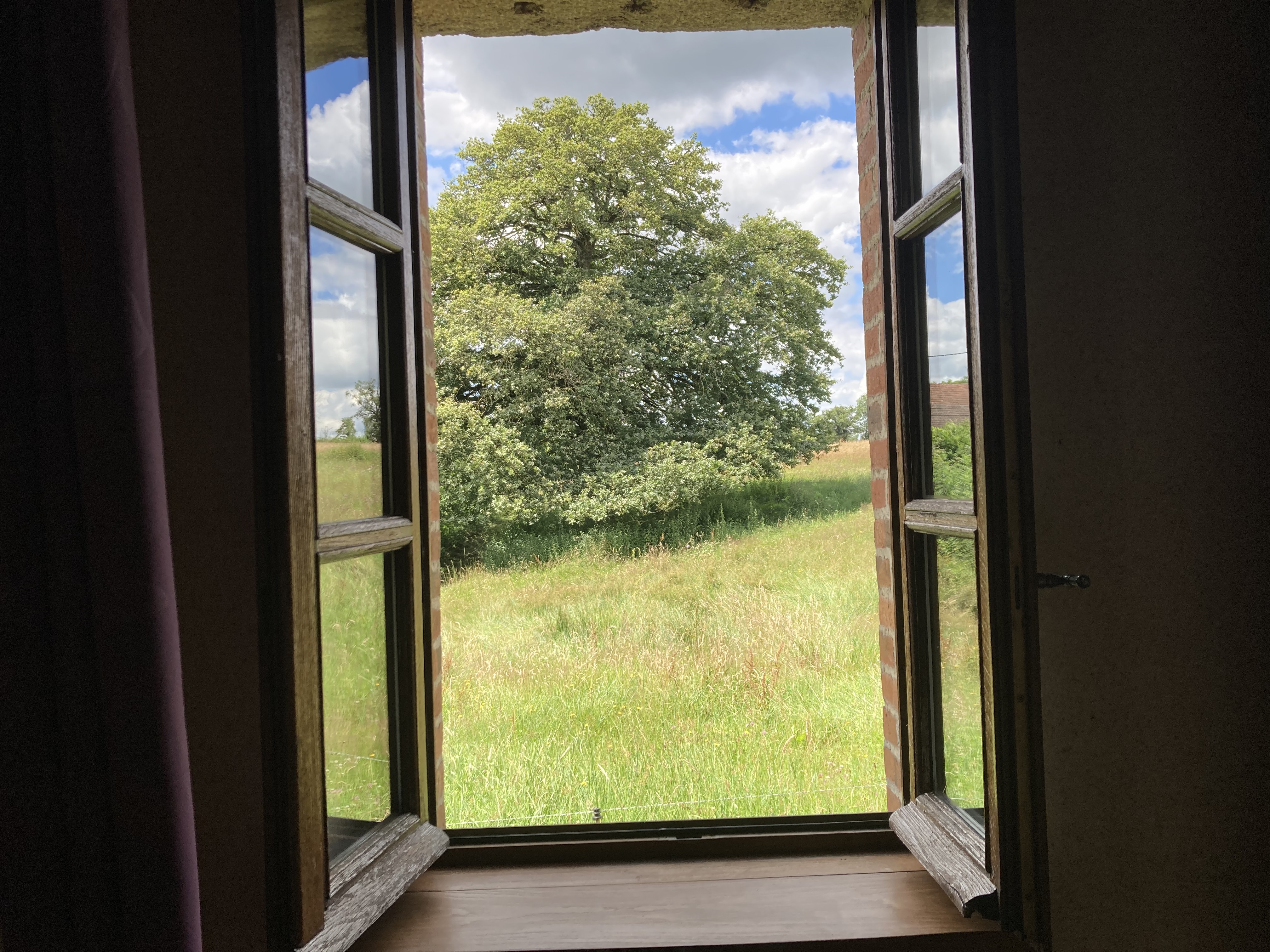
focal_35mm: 28
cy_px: 476
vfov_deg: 49.7
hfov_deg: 63.4
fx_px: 1027
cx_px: 635
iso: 20
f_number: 1.8
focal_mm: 3.99
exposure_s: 1/564
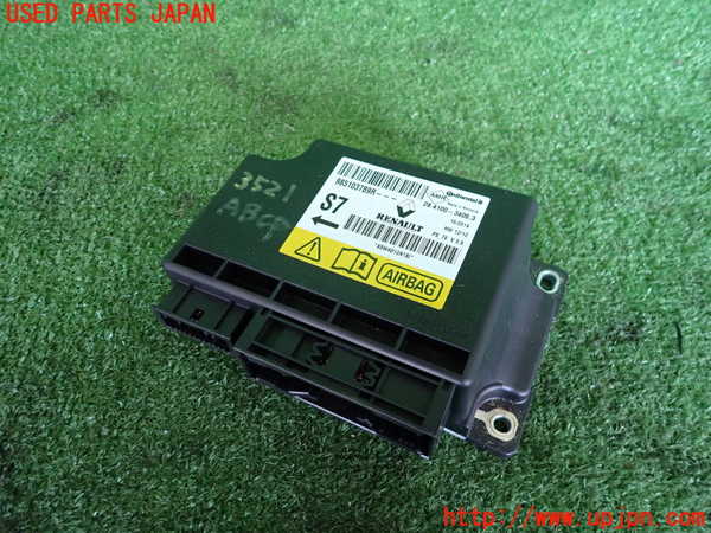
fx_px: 513
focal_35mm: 25
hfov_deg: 69.4
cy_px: 266
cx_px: 356
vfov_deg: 54.9
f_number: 2
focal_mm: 4.5
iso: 250
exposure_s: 1/30
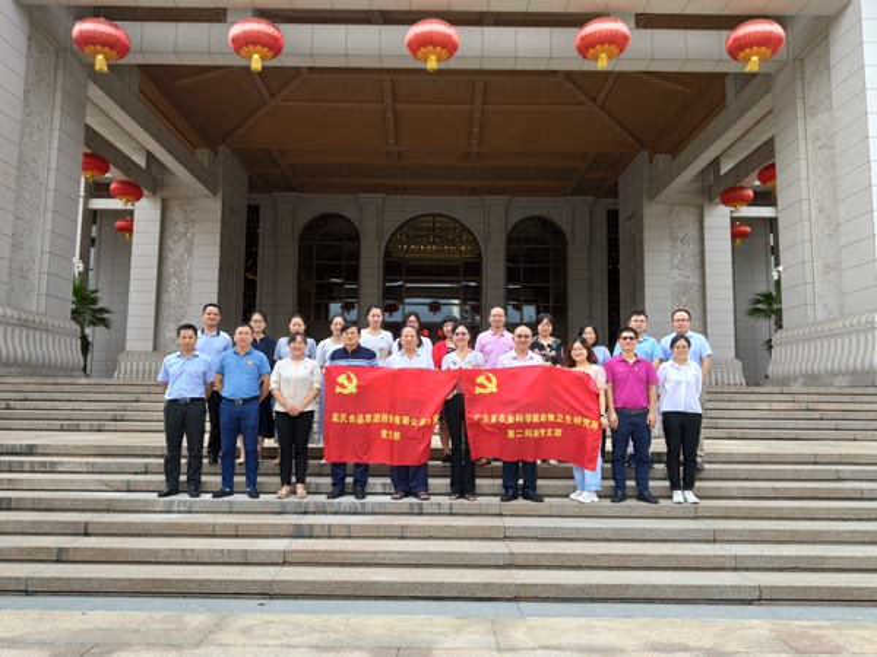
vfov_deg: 53.1
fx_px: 659
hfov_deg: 67.3
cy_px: 328
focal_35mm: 26
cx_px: 438
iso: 112
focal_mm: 4.75
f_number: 1.75
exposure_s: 1/385
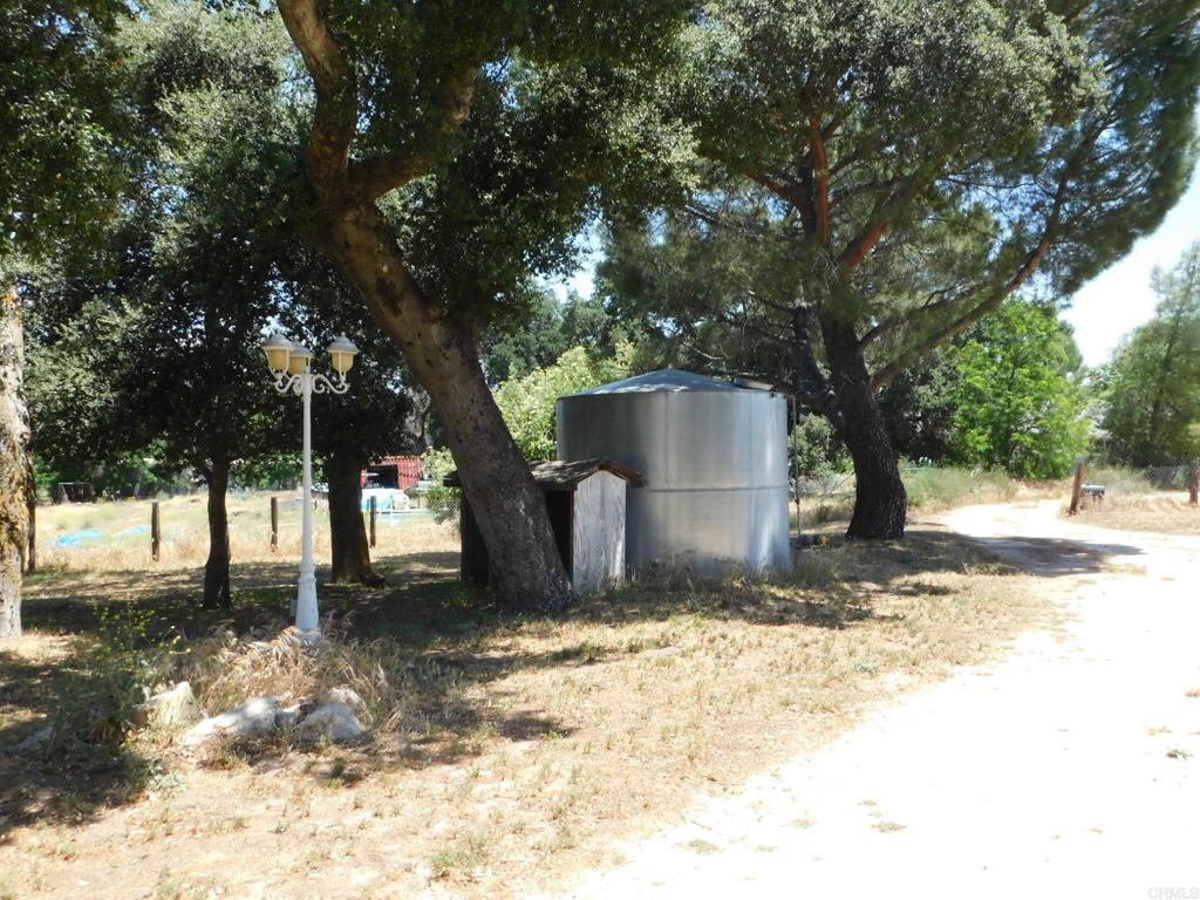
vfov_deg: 46.8
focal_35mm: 30
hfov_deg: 60.0
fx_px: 1040
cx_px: 600
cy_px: 450
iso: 400
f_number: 3.2
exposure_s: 1/1250
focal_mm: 5.3
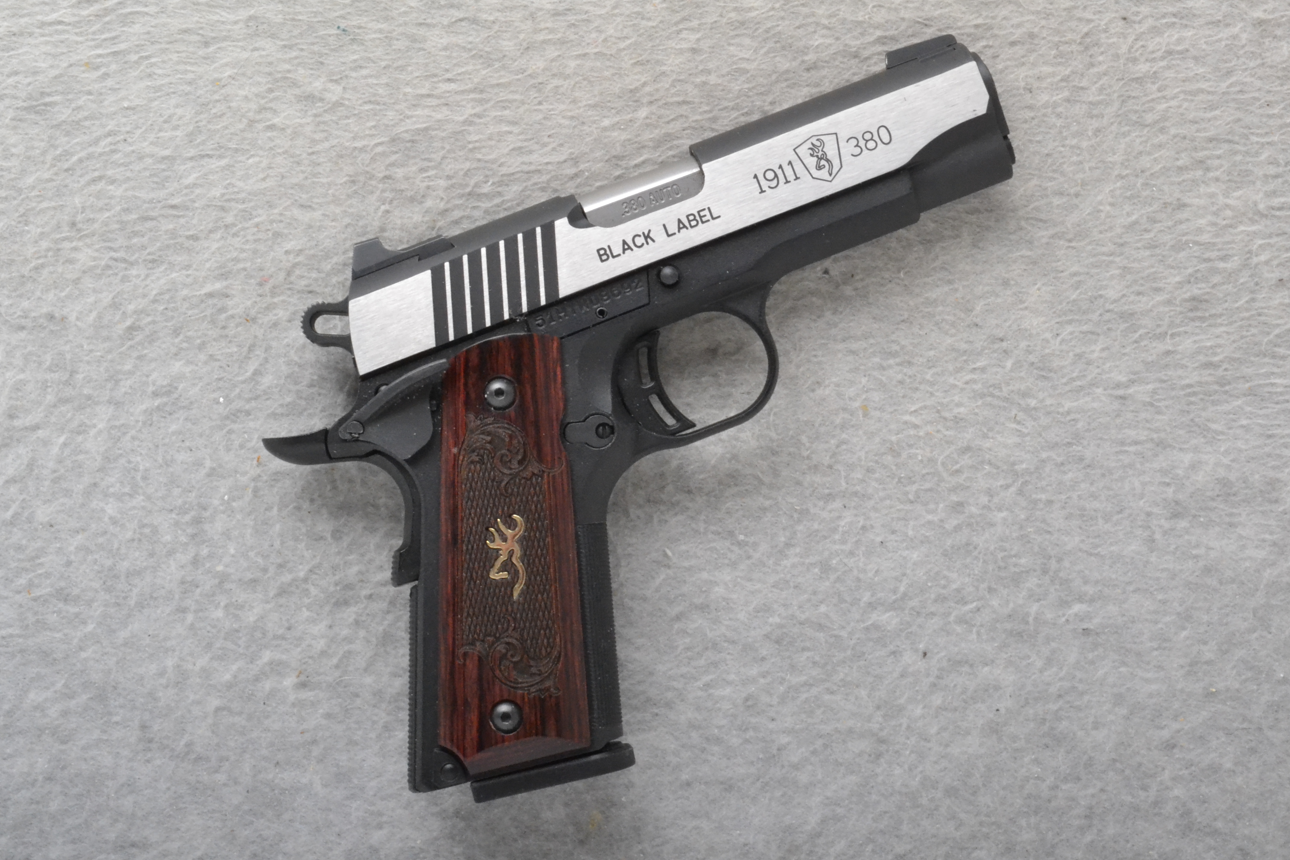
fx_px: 2437
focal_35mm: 68
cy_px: 420
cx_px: 631
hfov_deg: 29.7
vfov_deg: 20.0
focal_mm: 42
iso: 3200
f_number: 20
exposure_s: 1/160
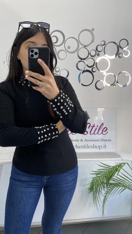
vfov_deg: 66.1
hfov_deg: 39.9
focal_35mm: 29
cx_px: 48
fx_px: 180
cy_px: 116
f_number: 1.8
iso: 80
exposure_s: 1/100
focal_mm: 4.25
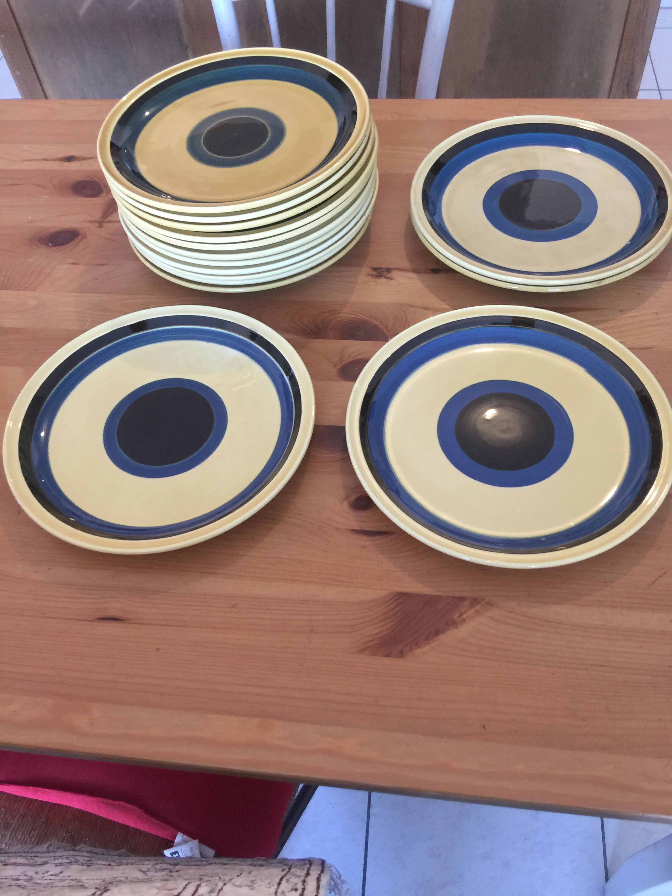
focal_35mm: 29
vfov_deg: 61.7
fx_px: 751
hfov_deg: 48.2
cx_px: 336
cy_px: 448
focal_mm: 4.15
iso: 80
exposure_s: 1/17
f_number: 2.2
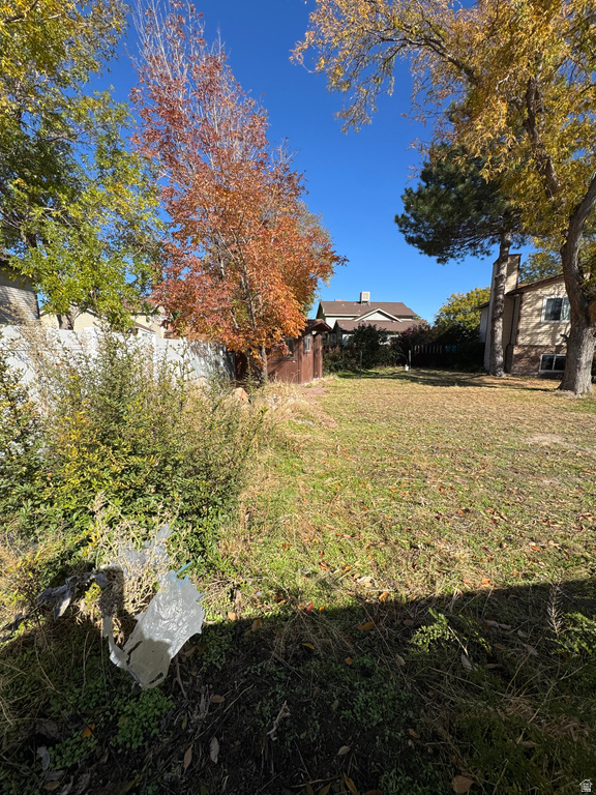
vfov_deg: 102.1
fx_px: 321
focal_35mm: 14
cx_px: 298
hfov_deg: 85.7
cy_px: 398
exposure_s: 1/1506
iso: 50
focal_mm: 2.22
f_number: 2.2
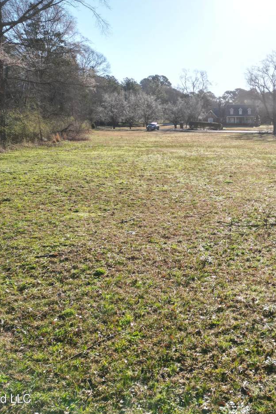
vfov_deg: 55.8
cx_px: 226
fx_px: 391
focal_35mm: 34
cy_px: 207
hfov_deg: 37.3
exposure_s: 1/2500
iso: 200
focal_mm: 6.72
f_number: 1.7
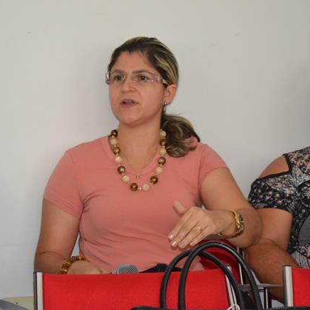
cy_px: 155
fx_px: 1658
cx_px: 108
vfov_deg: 10.7
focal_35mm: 164
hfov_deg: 10.7
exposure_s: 1/60
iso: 2500
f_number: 5.6
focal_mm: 85
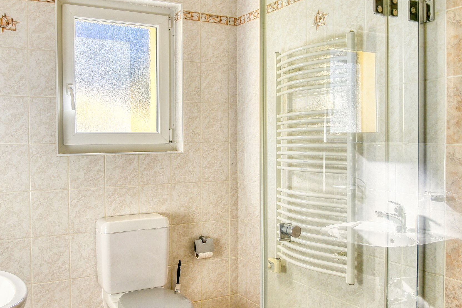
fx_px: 475
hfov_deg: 51.8
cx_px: 213
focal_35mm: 37
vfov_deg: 36.0
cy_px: 150
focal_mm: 24
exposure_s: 1/320
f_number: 9
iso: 250
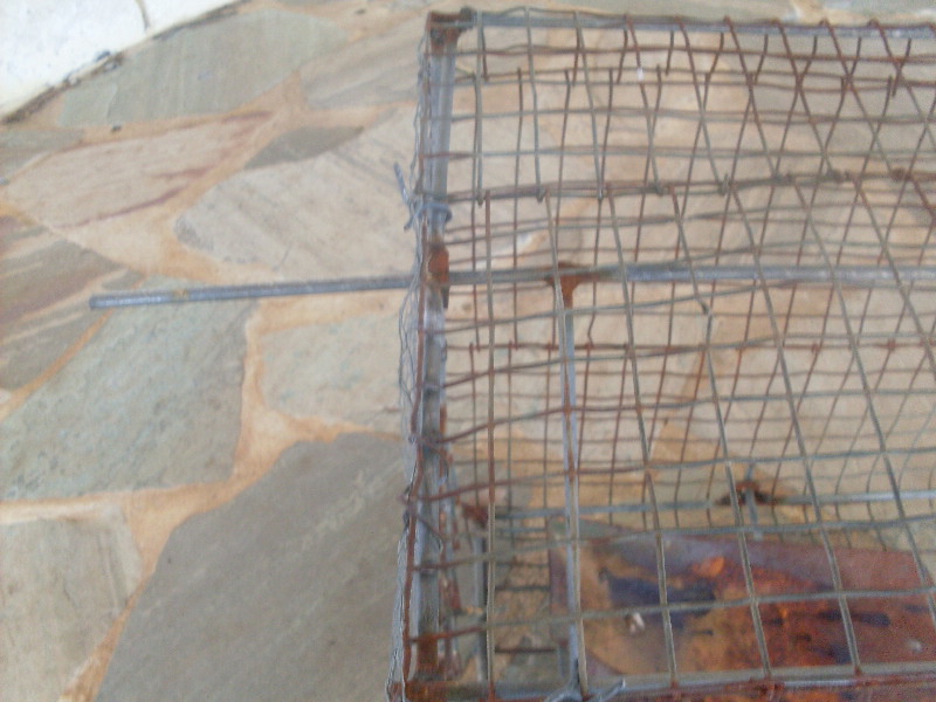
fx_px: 1028
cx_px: 468
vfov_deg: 37.7
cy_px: 351
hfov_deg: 49.0
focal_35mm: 38
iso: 100
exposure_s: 1/45
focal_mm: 6.3
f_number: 2.8
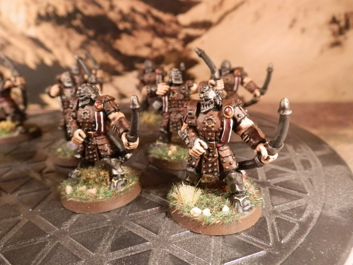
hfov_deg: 63.4
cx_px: 176
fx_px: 286
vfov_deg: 49.7
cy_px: 132
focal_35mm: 28
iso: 400
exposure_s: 1/60
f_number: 3.1
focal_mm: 5
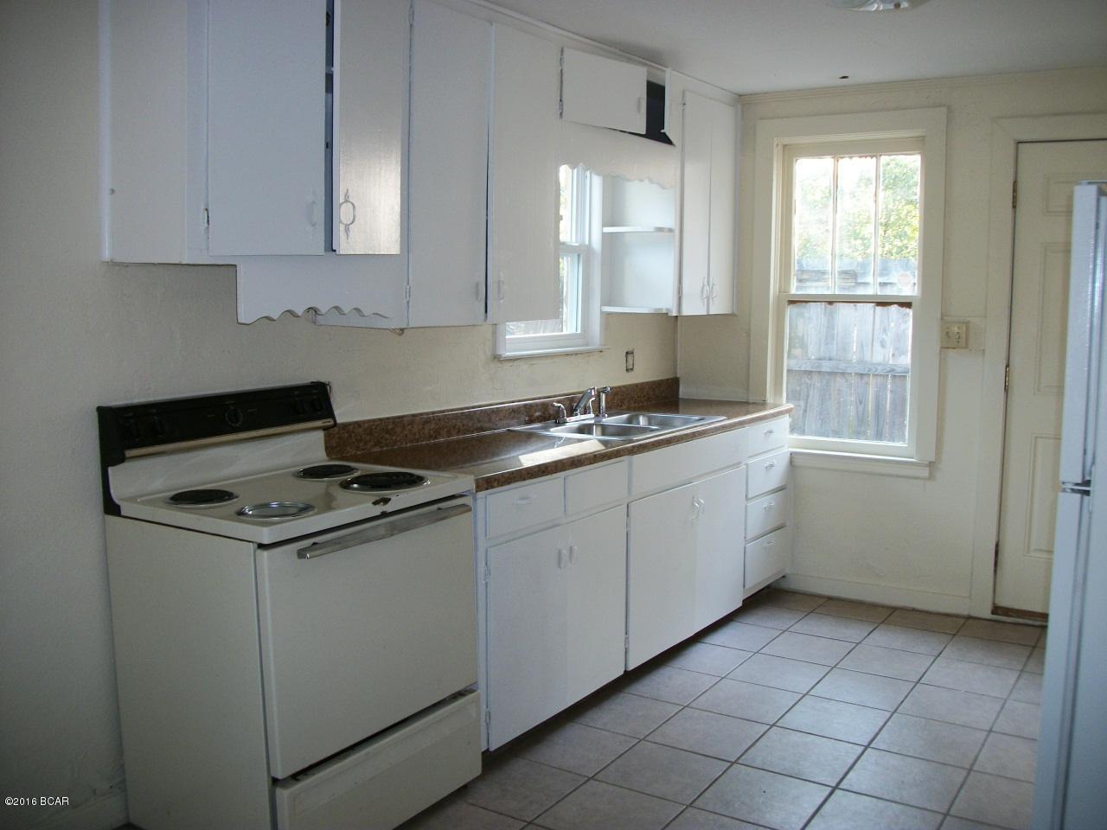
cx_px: 554
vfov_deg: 44.2
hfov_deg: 56.8
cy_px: 415
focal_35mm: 32
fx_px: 1023
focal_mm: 5.7
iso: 80
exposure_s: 1/30
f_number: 2.9
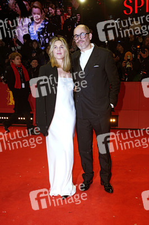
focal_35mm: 31
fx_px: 193
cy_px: 112
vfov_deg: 60.3
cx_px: 74
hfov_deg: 42.3
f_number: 5.6
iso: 640
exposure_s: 1/160
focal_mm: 31
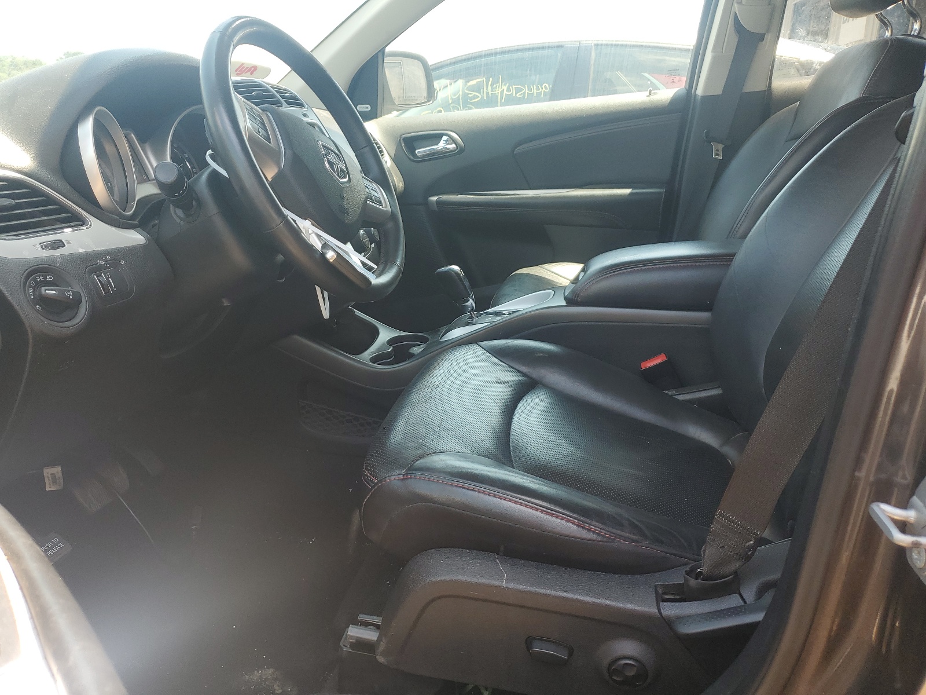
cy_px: 348
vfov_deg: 53.1
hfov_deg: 67.3
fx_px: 696
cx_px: 463
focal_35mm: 26
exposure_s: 1/256
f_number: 1.5
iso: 50
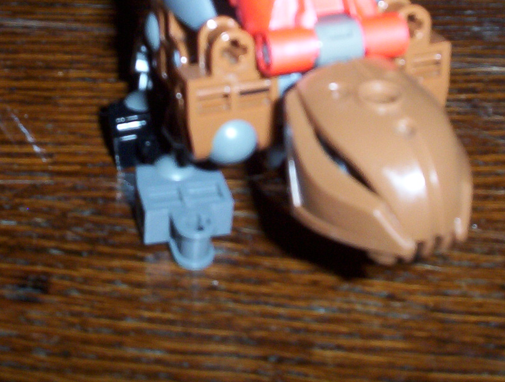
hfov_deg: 24.9
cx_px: 298
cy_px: 63
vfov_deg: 18.8
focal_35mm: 78
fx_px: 1141
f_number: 4.5
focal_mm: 6
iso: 140
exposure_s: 1/30
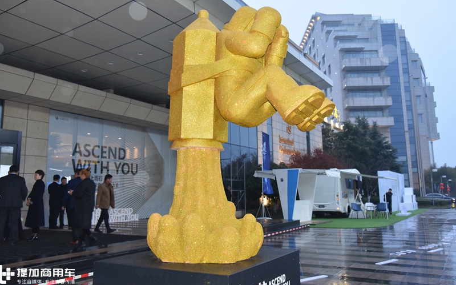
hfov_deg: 59.7
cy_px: 131
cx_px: 229
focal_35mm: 32
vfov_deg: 39.4
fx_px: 398
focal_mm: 30
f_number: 4
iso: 1600
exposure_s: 1/60
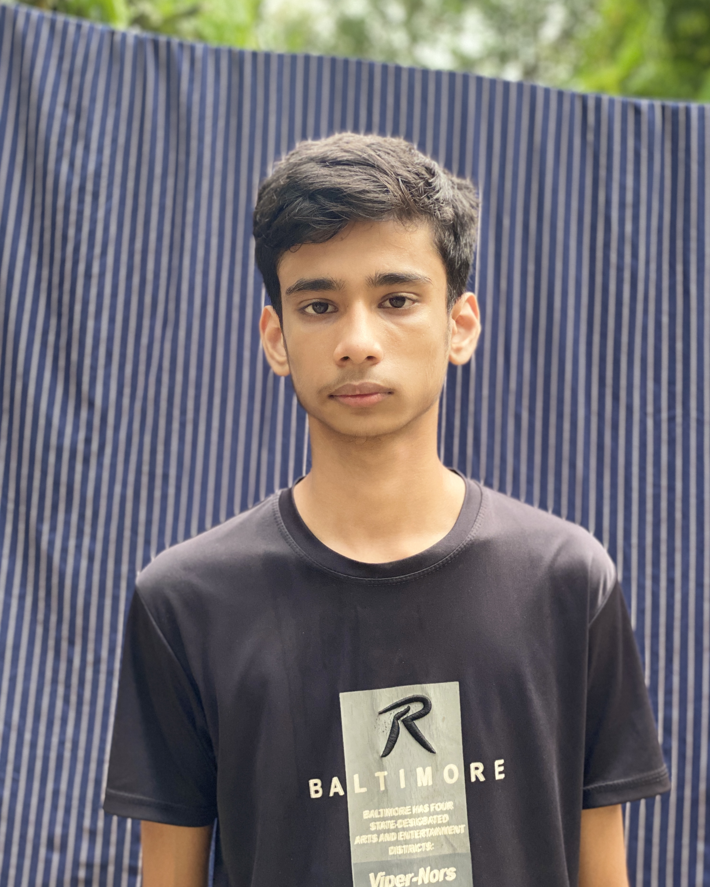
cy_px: 436
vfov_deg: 34.1
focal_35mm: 55
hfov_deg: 27.6
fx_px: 1445
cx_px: 358
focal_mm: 6
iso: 160
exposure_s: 1/122
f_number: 2
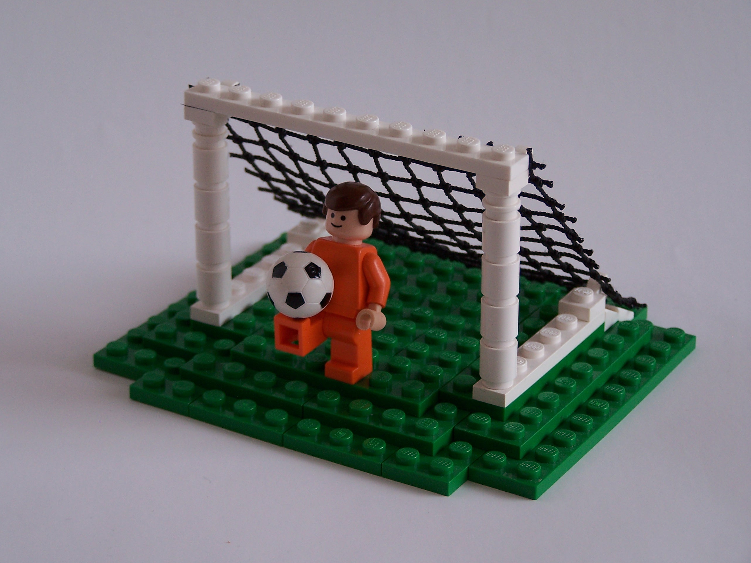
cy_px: 281
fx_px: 2300
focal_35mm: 106
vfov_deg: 14.0
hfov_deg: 18.5
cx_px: 373
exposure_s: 1/3
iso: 80
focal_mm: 17.5
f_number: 3.2
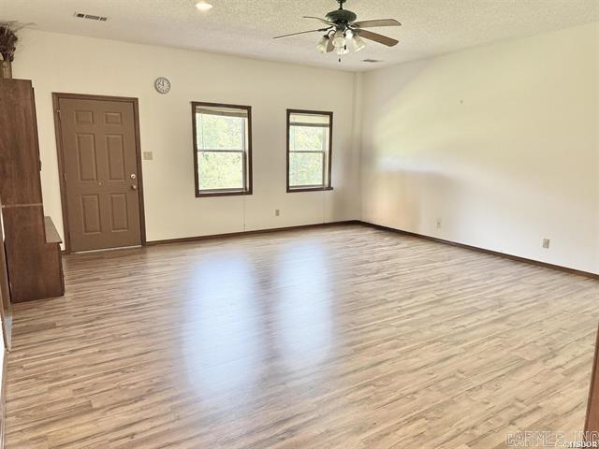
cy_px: 224
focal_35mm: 24
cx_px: 300
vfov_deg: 56.8
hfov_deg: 71.6
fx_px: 415
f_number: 1.78
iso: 200
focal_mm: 6.76
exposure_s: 1/120
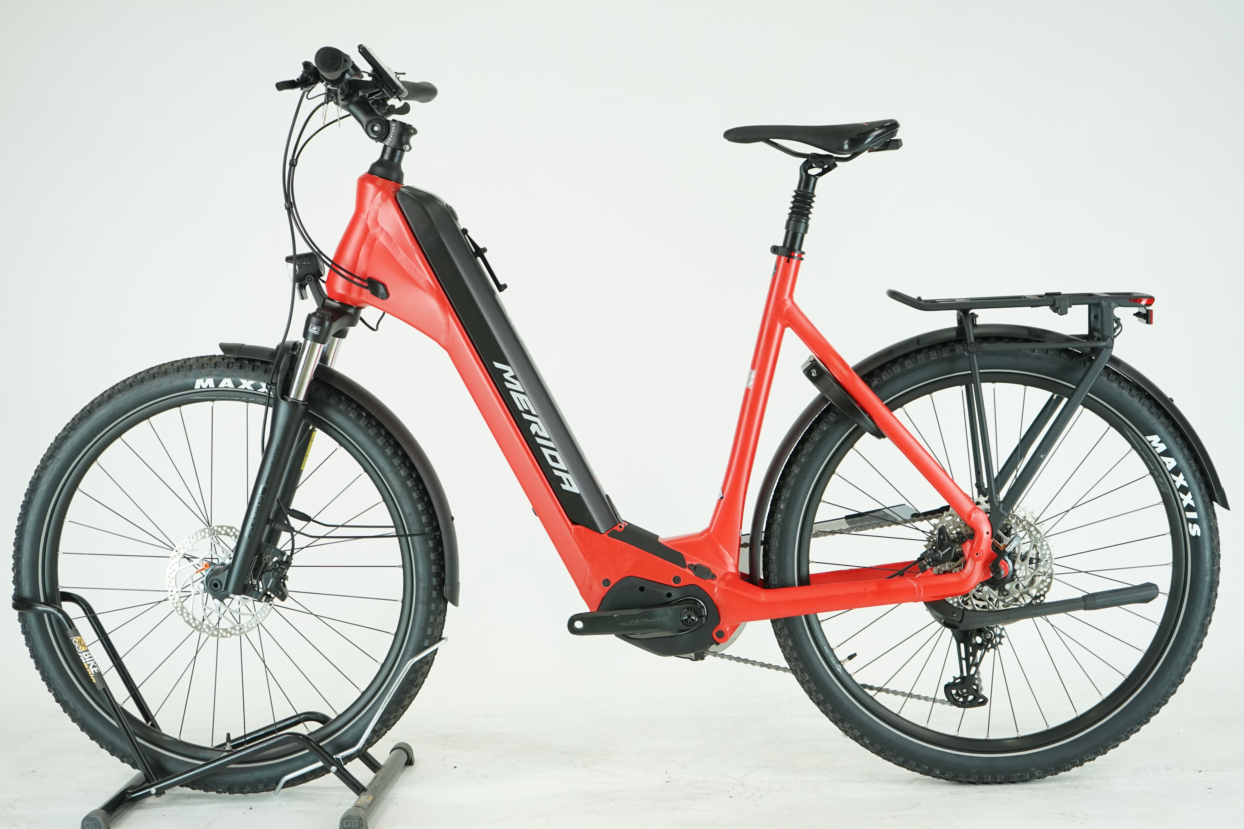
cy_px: 414
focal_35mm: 56
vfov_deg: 24.2
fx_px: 1935
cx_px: 622
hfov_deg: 35.6
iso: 1600
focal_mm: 56
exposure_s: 1/200
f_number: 5.6
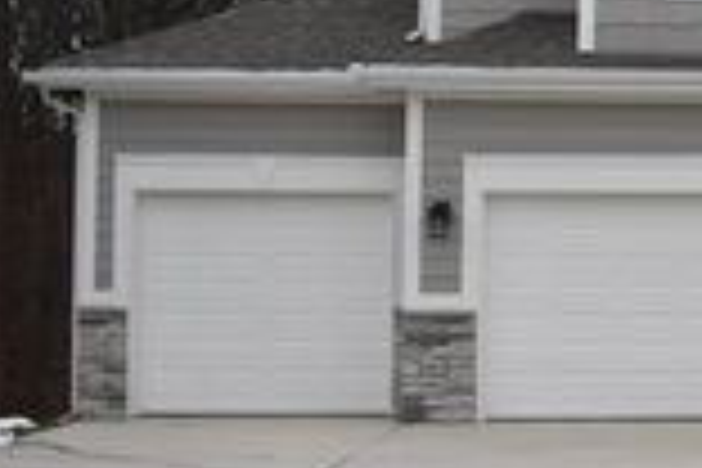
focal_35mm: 106
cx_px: 1112
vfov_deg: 12.9
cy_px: 137
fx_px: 2067
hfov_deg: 17.1
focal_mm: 22
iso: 200
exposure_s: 1/250
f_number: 5.6
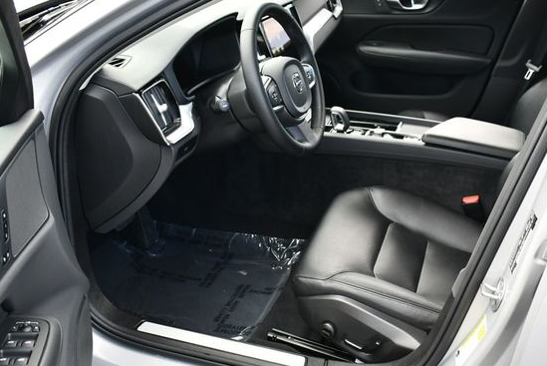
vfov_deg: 31.9
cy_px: 187
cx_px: 318
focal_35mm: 42
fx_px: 639
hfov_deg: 46.2
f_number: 4
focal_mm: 18
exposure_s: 1/250
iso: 400
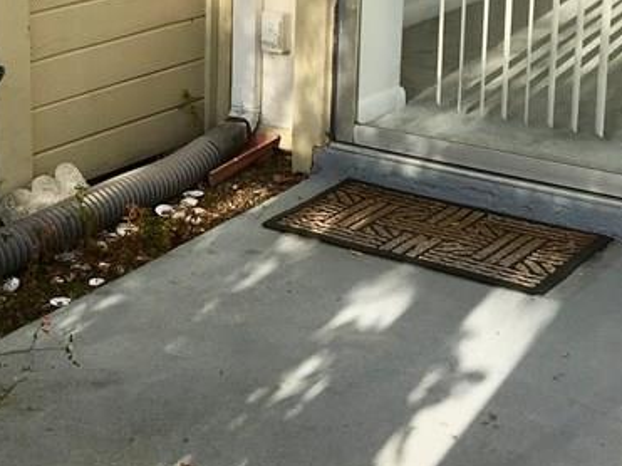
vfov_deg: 18.3
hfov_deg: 24.0
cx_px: 124
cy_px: 101
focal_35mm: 80
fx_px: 1437
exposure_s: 1/1261
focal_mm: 4.15
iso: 25
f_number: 2.2
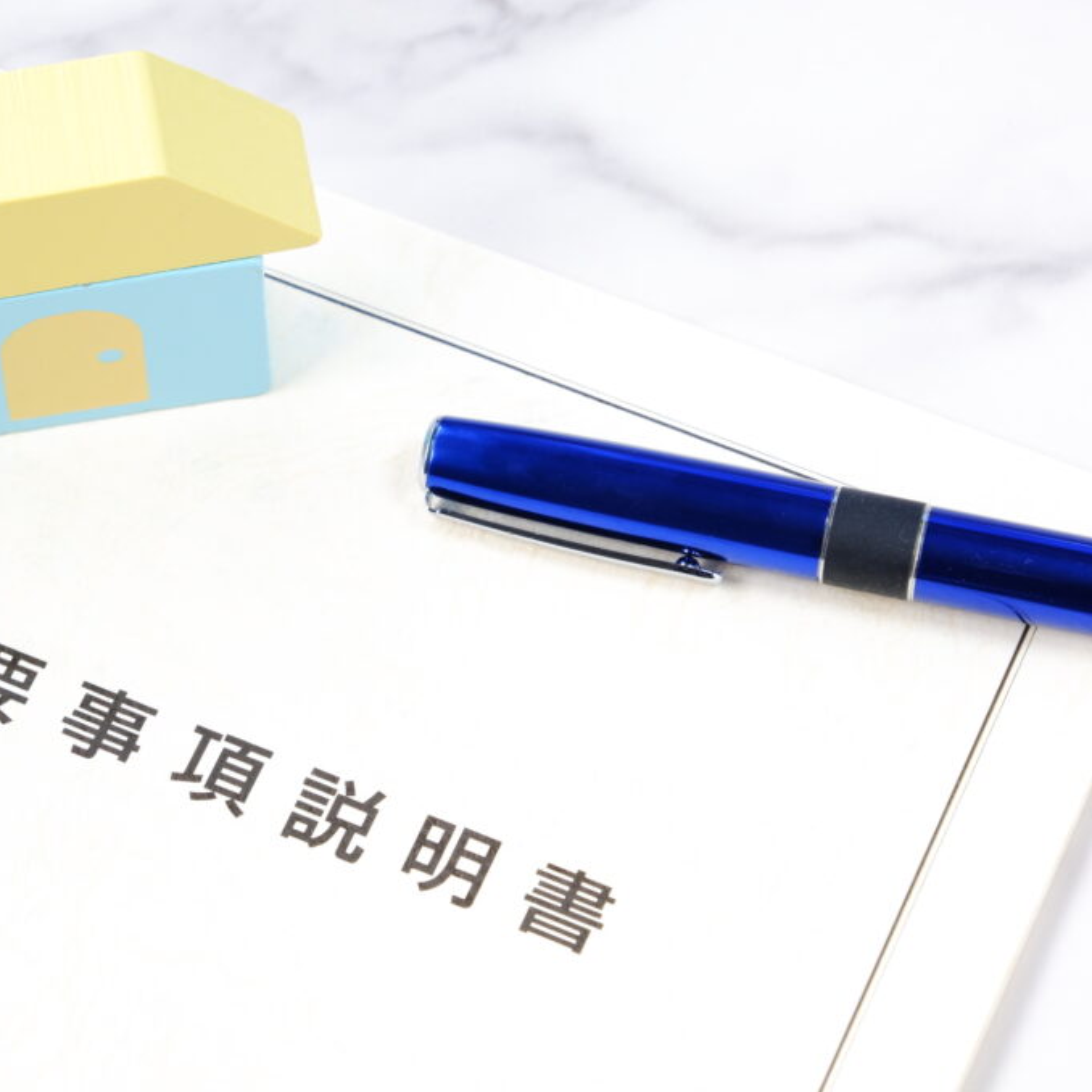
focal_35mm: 154
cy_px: 546
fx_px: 5496
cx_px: 269
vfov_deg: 11.3
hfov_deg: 11.3
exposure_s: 1/100
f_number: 7.1
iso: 400
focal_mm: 80
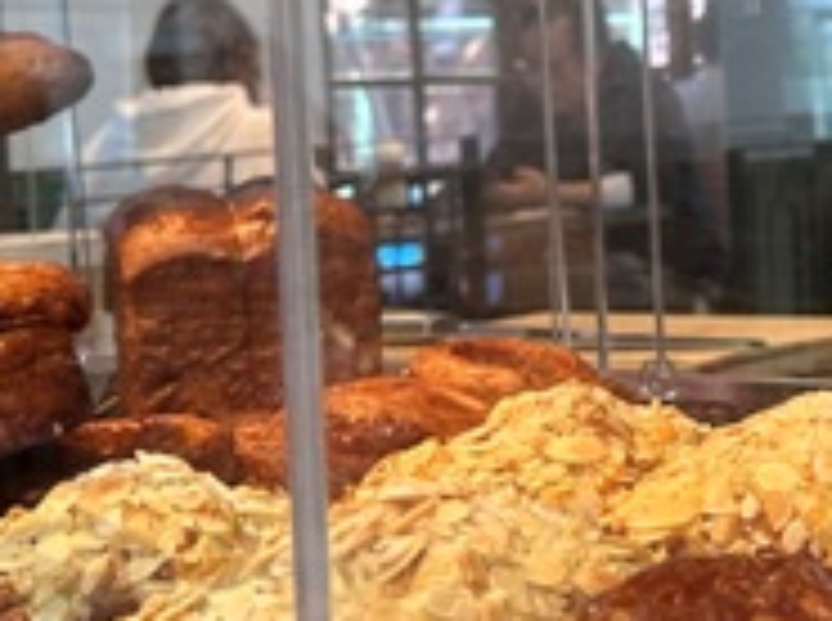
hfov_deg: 18.0
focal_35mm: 104
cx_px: 1003
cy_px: 76
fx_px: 2495
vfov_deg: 14.1
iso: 200
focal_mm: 6.86
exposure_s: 1/60
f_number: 1.78
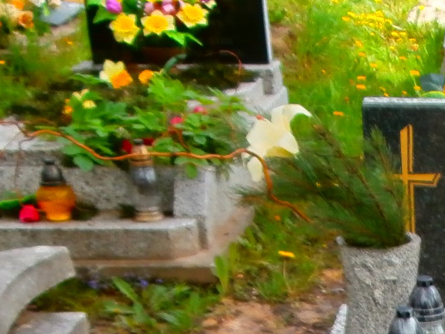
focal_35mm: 97
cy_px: 532
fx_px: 1247
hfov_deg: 18.7
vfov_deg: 14.1
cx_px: 585
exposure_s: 1/400
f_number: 3
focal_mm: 4.2
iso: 100
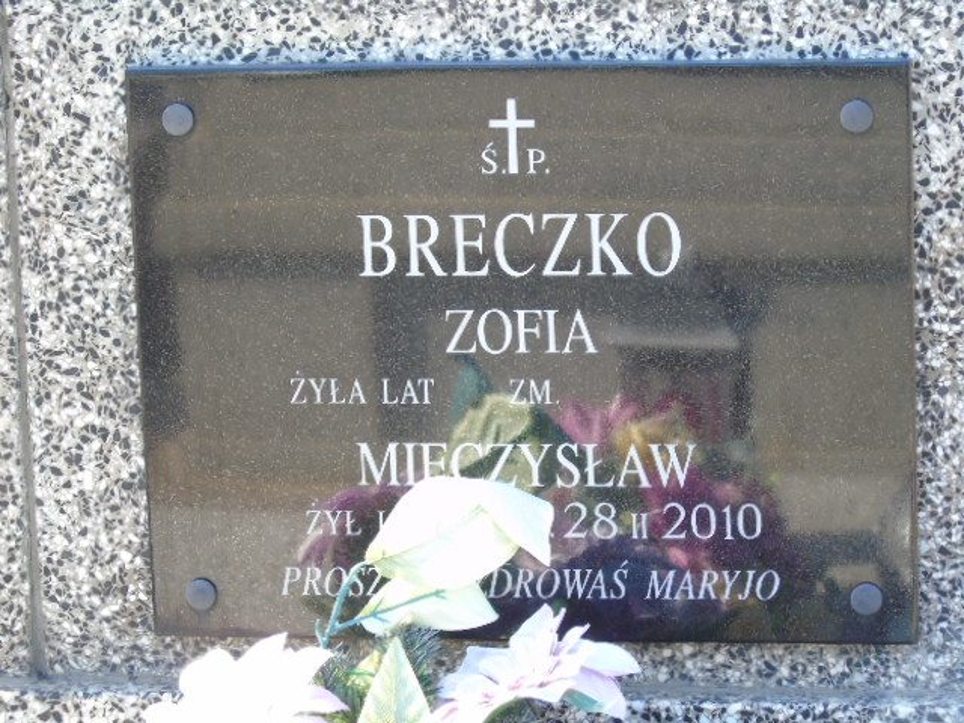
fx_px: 3954
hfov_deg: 13.9
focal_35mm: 142
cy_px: 362
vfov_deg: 10.4
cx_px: 482
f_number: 4.7
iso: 250
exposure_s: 1/125
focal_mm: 25
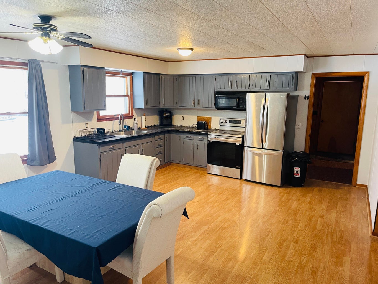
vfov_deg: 54.9
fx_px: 273
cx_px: 189
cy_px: 142
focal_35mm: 25
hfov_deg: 69.4
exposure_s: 1/60
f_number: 1.6
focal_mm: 5.1
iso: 200
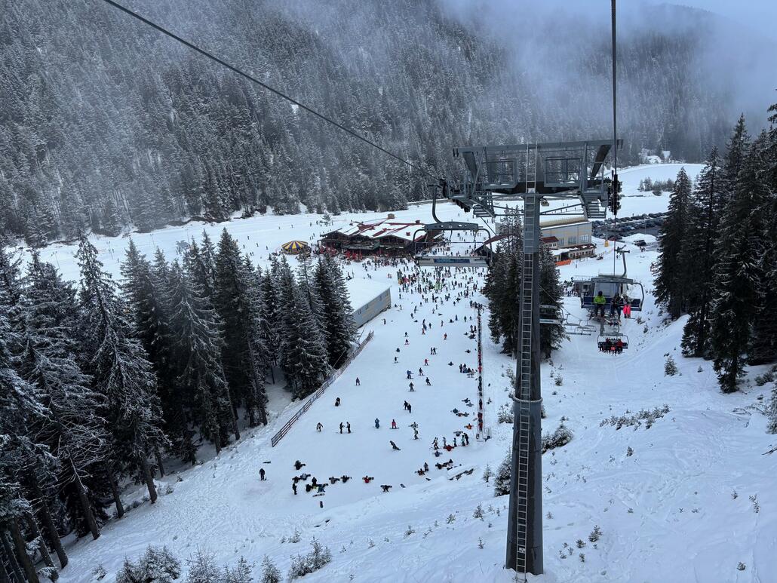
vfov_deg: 53.1
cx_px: 388
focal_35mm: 26
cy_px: 292
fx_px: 584
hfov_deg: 67.3
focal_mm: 5.96
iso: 50
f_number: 1.6
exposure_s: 1/2451
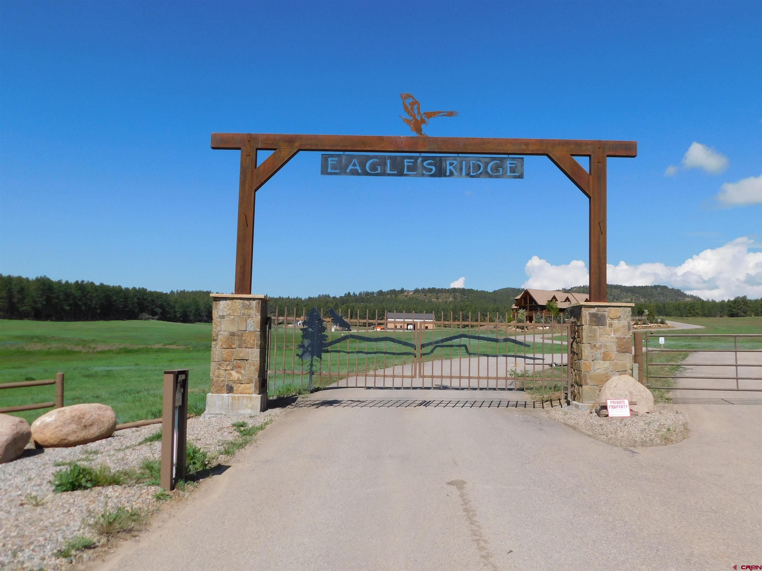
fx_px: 660
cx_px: 381
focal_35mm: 30
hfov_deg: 60.0
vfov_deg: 46.8
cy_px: 286
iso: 125
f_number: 6.4
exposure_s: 1/500
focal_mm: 5.3
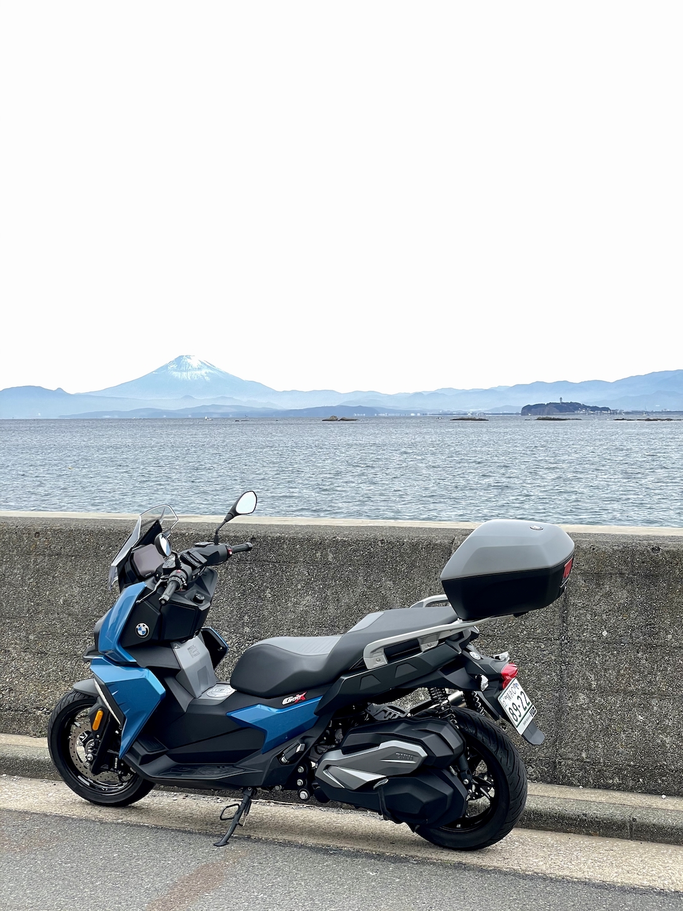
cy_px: 456
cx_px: 342
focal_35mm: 52
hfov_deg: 28.0
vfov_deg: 36.8
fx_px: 1368
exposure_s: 1/122
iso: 40
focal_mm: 6
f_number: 2
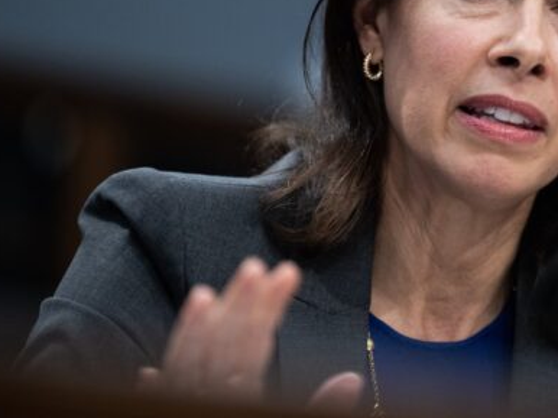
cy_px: 114
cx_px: 444
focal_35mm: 300
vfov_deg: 4.9
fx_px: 4833
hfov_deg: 6.6
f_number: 2.8
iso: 3200
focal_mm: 188
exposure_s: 1/320
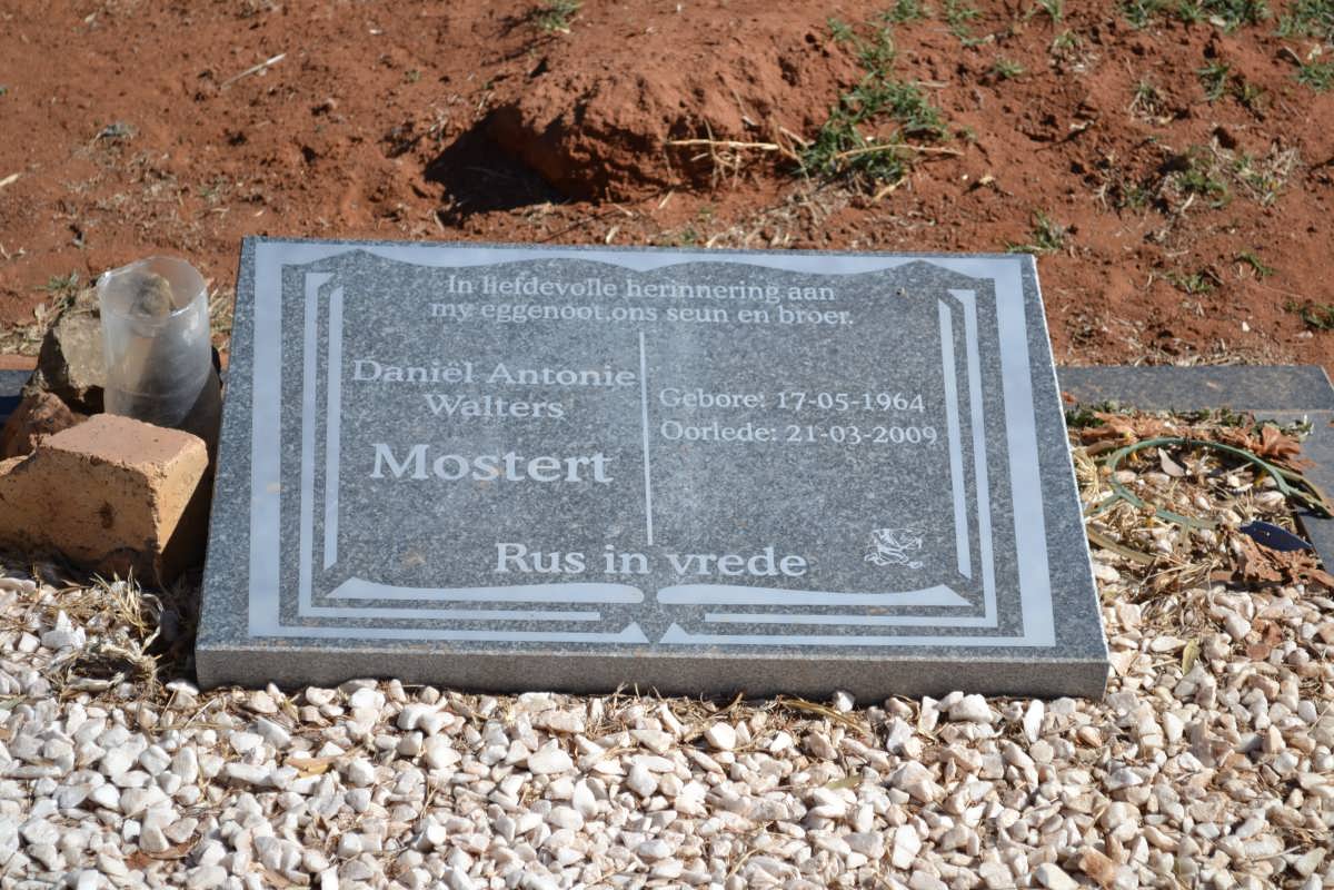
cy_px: 445
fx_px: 3057
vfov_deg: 16.6
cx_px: 667
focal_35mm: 82
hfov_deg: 24.6
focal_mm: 55
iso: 100
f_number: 5.6
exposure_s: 1/125
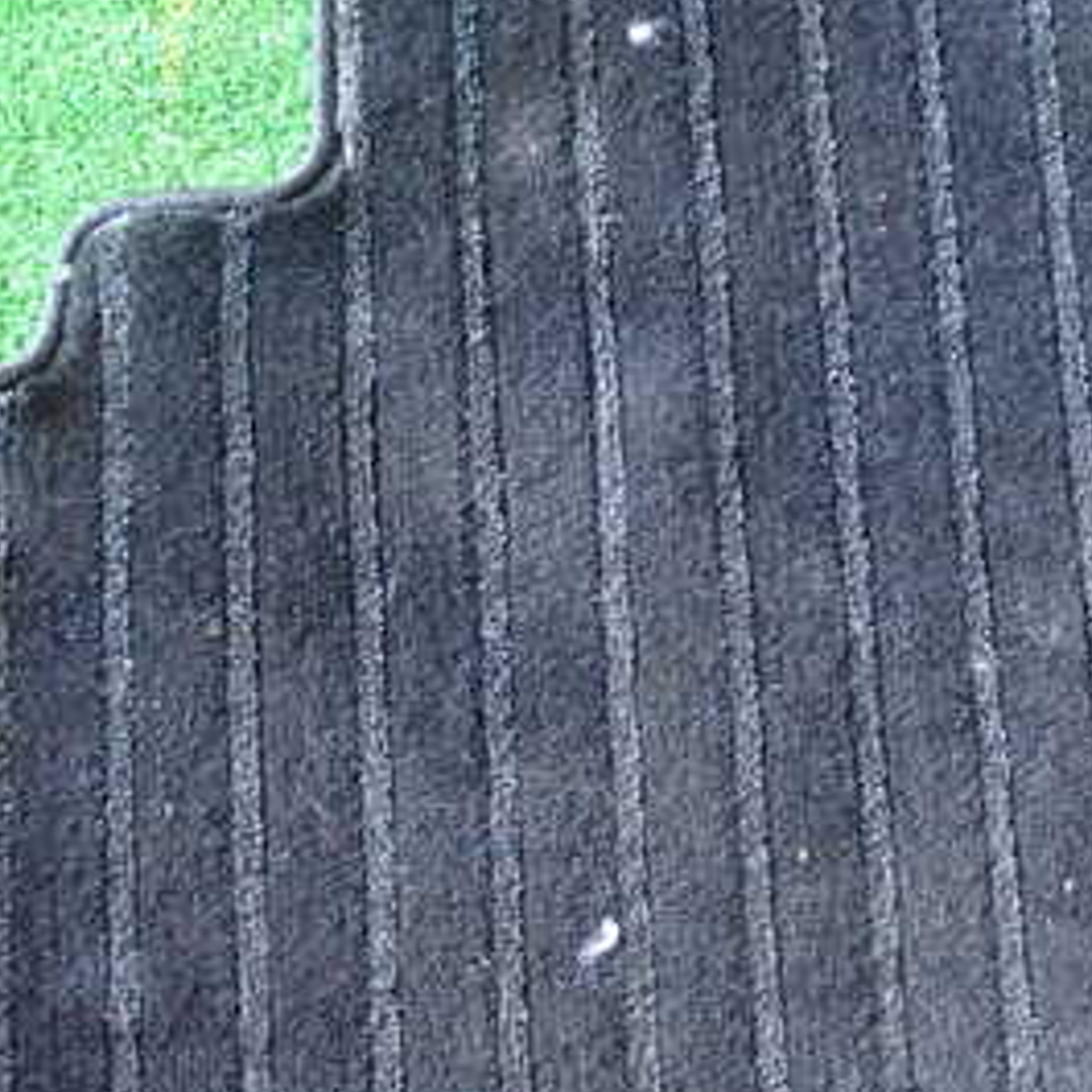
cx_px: 573
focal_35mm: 82
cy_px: 532
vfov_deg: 21.1
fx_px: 2927
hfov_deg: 21.1
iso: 800
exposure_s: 1/20
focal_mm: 7.31
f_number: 2.8
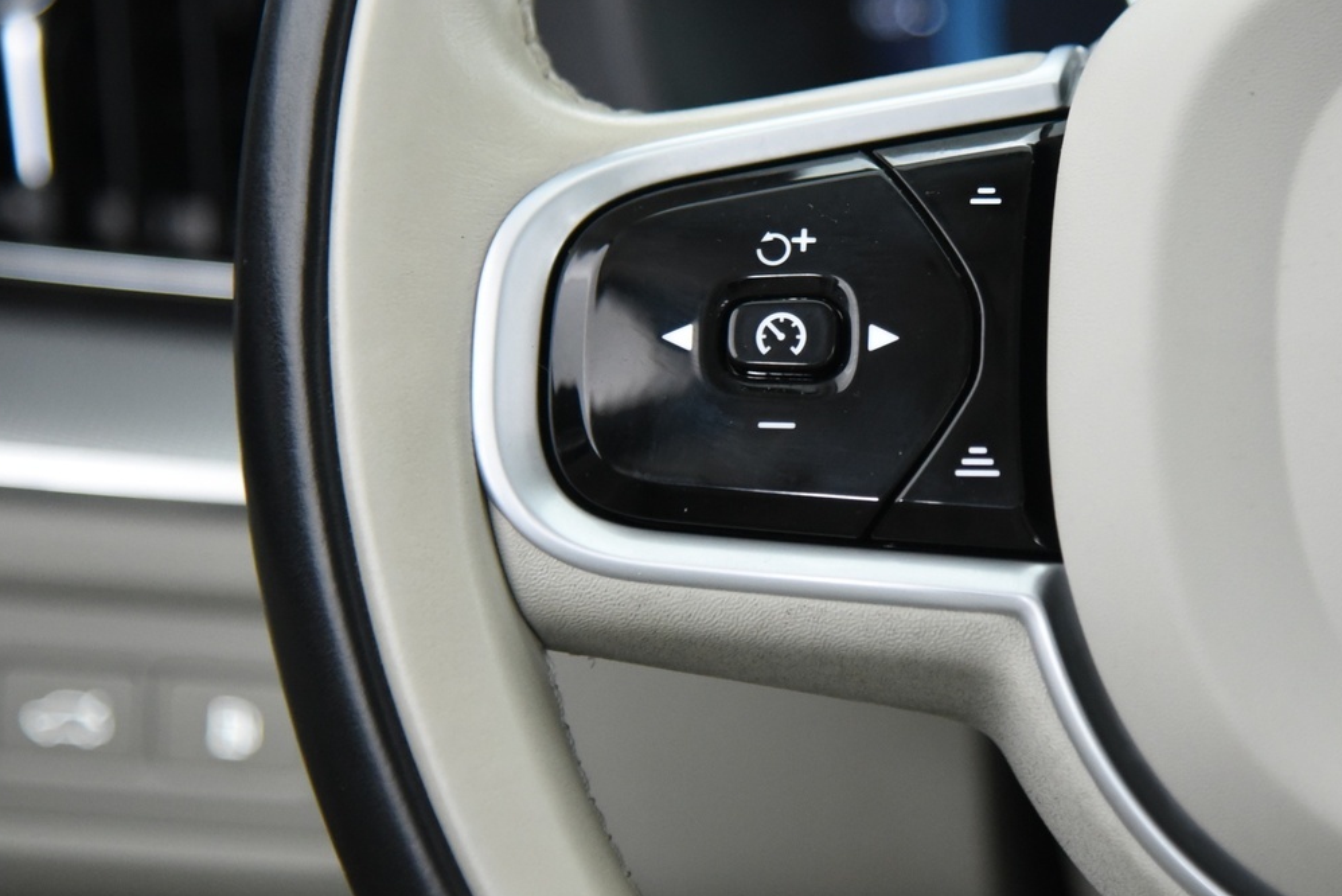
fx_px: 5742
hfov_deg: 13.3
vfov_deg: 8.9
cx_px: 718
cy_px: 357
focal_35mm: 154
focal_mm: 95
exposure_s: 1/25
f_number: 4
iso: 4000
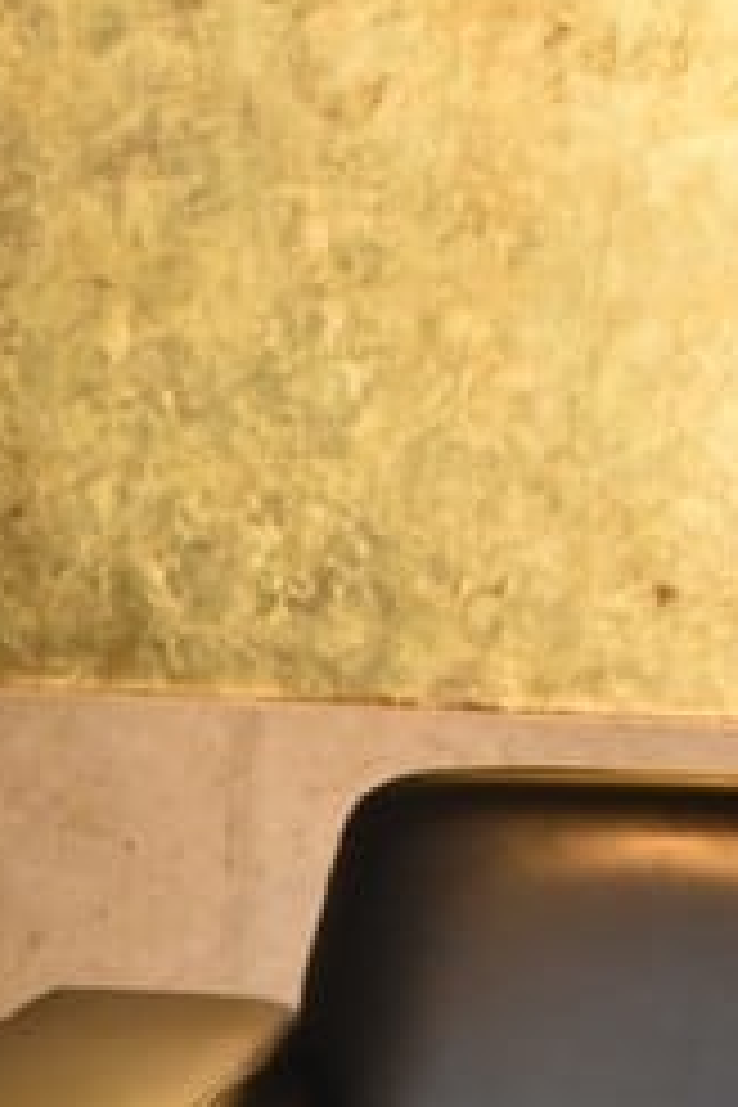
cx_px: -680
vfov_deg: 10.4
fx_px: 5996
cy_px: 1184
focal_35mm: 195
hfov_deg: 6.8
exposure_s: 1/100
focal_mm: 50
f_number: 5
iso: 3200
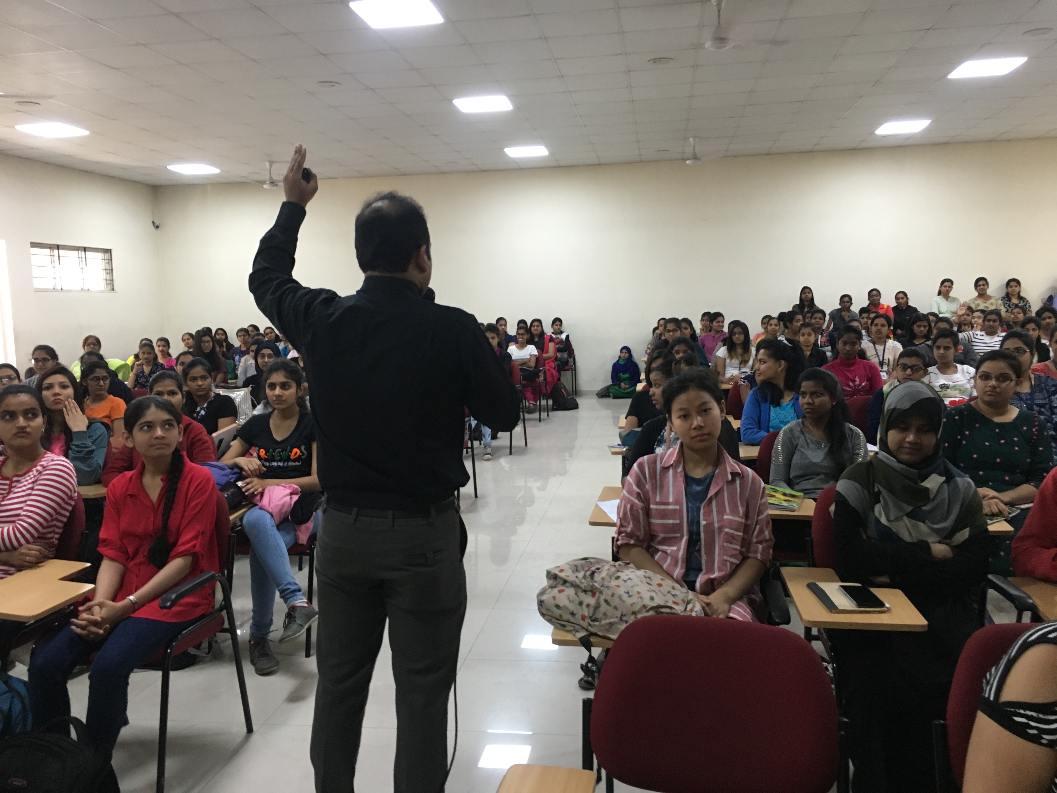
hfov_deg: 61.7
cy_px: 396
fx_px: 886
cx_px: 528
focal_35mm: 29
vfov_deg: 48.2
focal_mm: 4.15
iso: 160
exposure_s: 1/33
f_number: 2.2
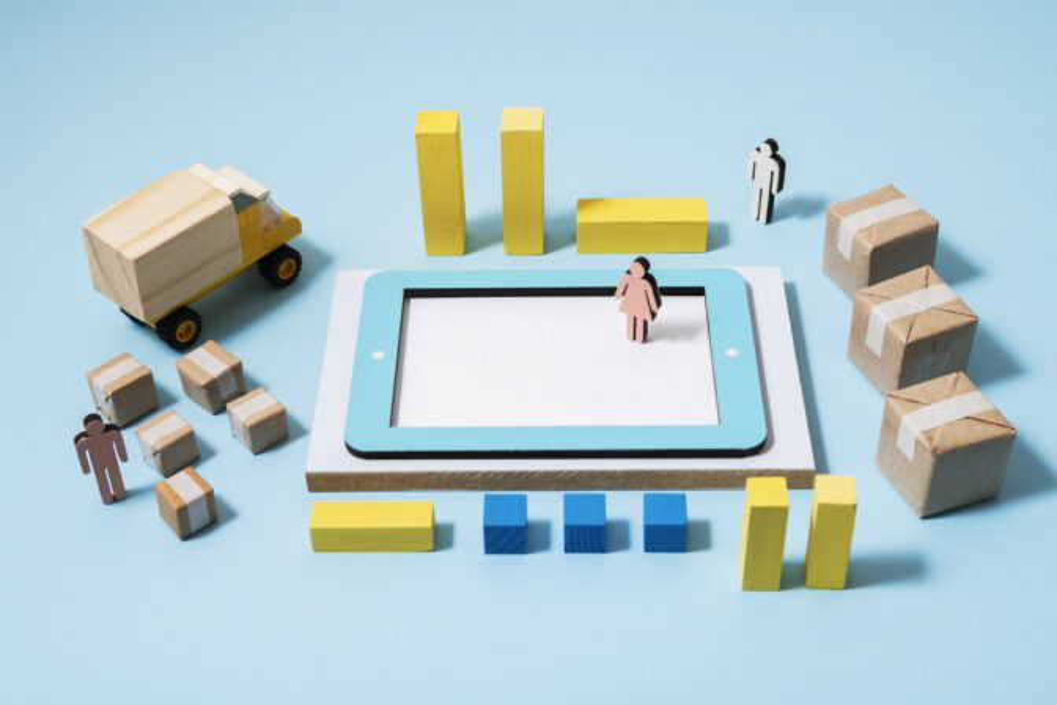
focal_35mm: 50
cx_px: 528
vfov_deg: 27.0
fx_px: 1468
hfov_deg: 39.6
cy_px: 352
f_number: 10
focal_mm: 50
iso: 200
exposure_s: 1/125
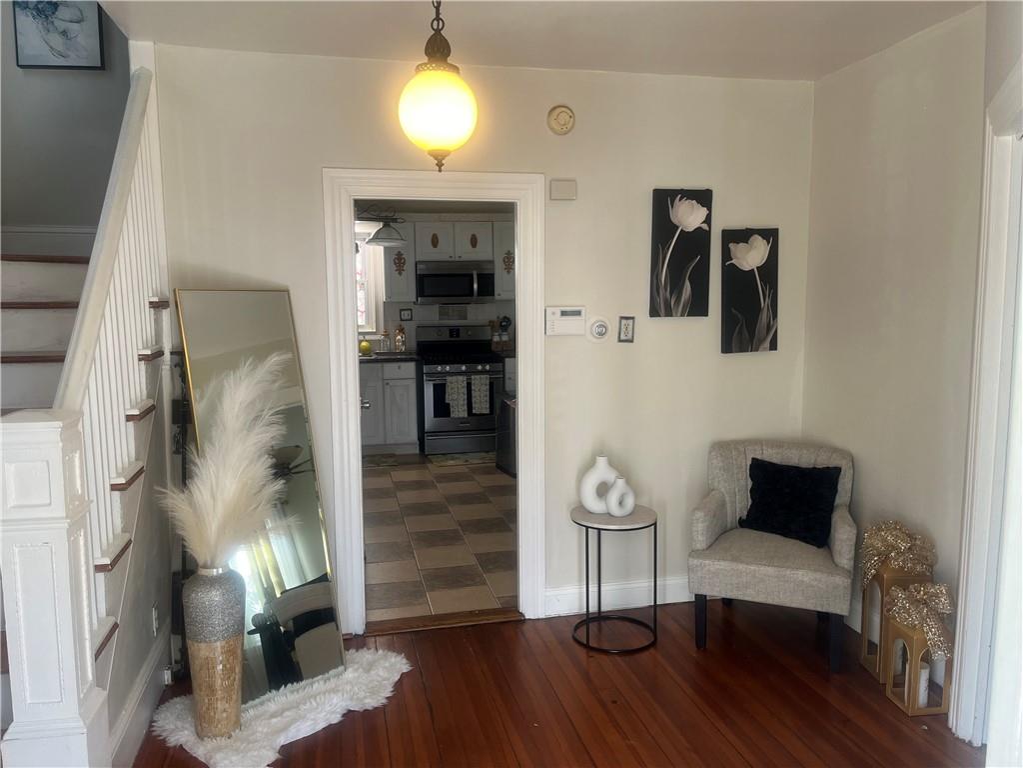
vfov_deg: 53.1
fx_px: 768
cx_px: 512
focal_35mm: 26
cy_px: 384
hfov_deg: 67.3
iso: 80
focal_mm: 5.1
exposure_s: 1/122
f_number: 1.6
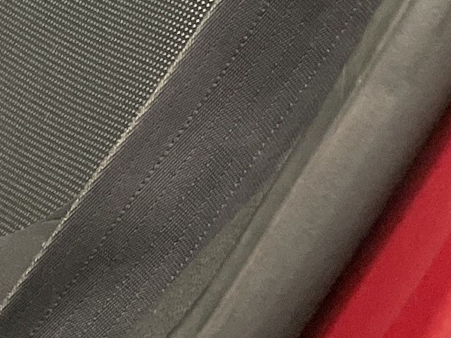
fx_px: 2097
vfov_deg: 8.6
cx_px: -650
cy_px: -418
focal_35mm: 161
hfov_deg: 10.5
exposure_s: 1/100
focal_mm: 4.2
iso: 125
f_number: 1.6
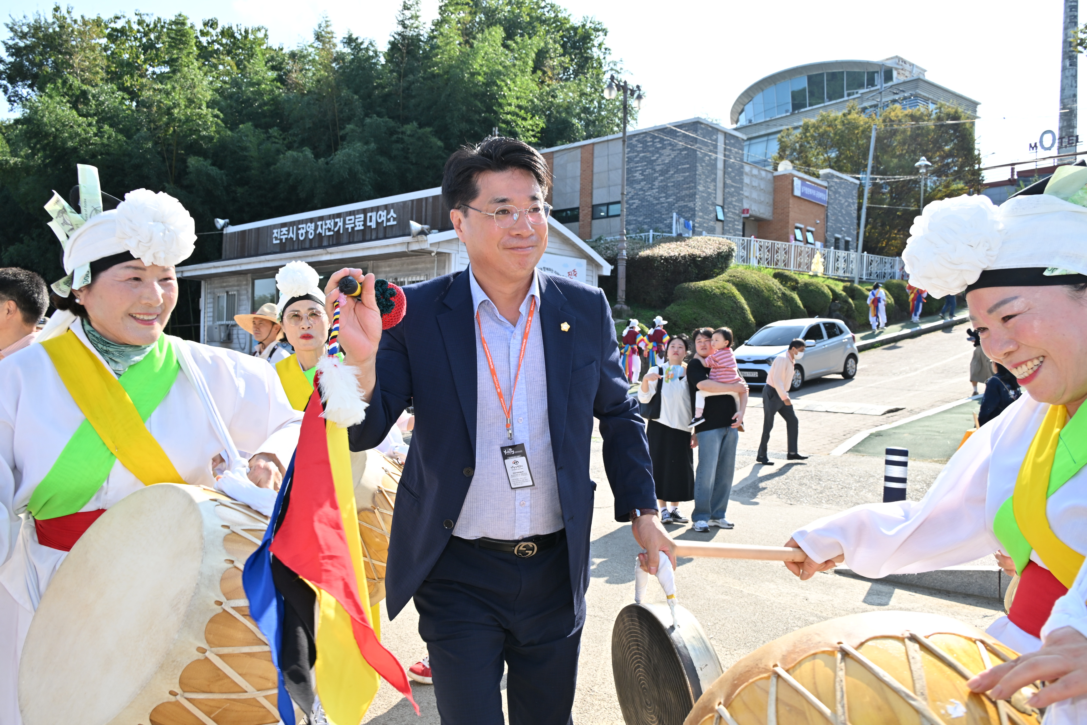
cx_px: 544
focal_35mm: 29
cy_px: 362
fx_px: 876
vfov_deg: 45.0
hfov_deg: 63.7
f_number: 10
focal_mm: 29
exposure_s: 1/250
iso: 320
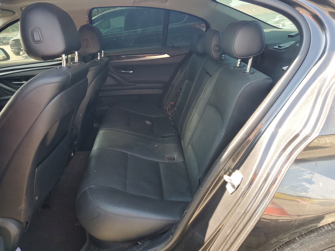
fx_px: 252
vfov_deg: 53.1
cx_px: 168
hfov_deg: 67.3
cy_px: 126
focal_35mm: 26
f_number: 1.5
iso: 50
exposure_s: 1/169
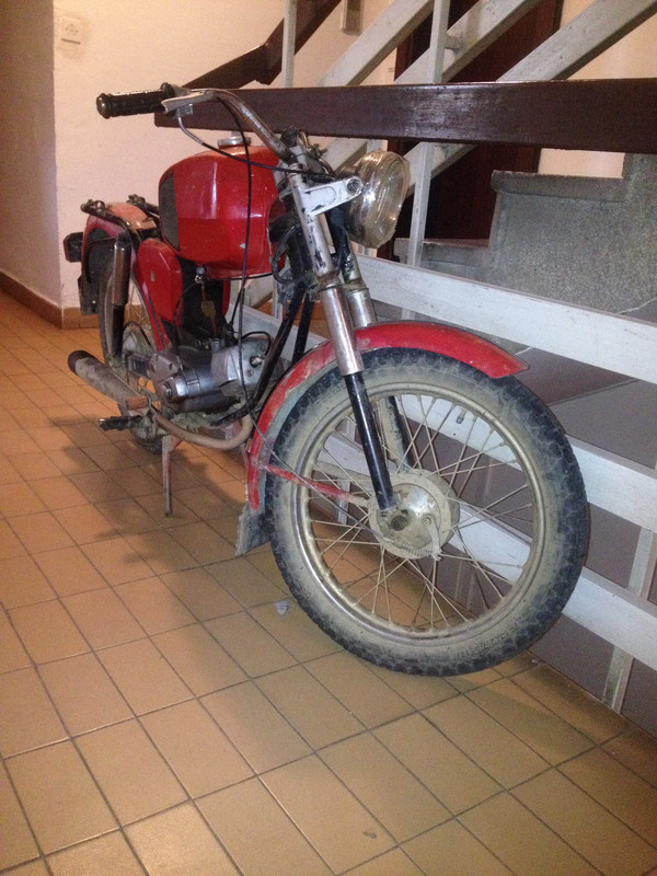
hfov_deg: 40.7
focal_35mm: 35
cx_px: 328
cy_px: 438
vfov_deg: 52.6
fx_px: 886
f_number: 2.4
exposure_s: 1/16
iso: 500
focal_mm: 4.28
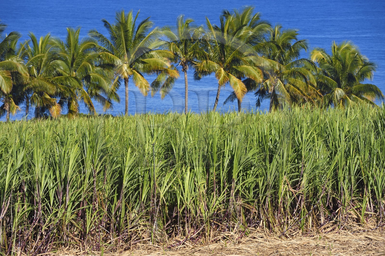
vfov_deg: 6.9
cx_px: 192
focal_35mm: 200
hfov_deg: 10.3
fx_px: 2138
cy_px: 128
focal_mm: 200
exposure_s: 1/320
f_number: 11
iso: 200
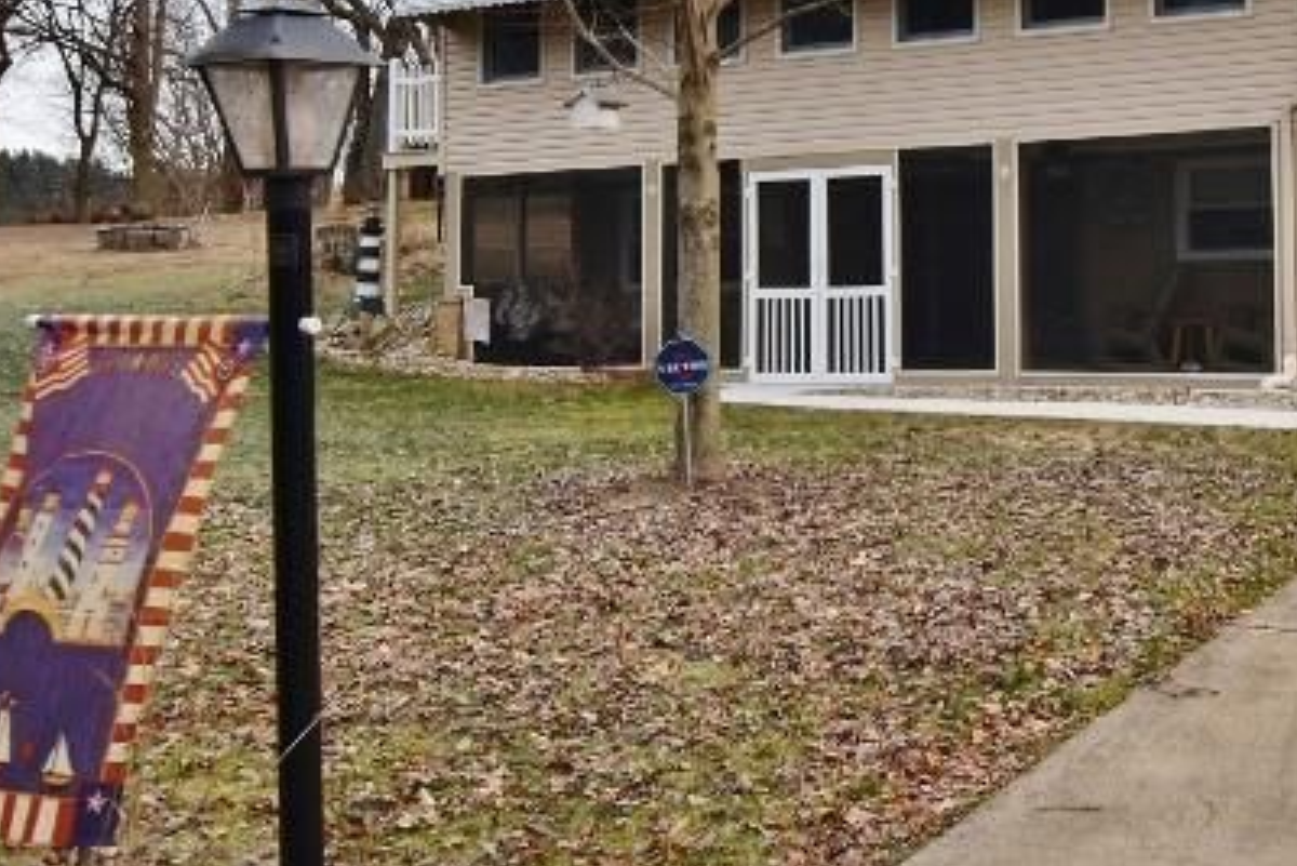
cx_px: 1047
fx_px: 1514
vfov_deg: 31.3
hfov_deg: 44.0
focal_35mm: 42
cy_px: 206
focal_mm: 14
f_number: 9
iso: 200
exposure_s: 1/320
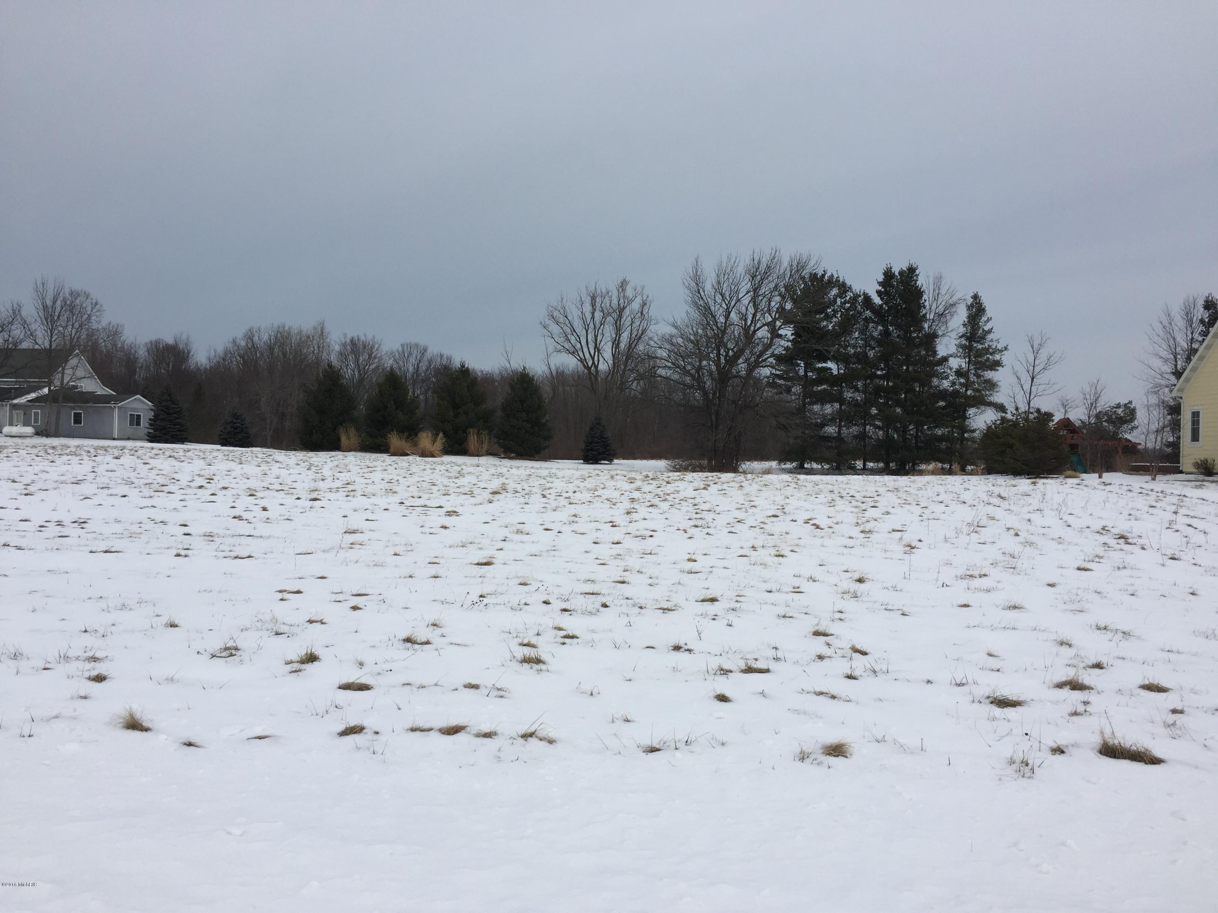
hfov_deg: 61.7
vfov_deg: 48.2
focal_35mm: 29
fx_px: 1020
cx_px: 609
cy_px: 456
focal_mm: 4.15
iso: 32
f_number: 2.2
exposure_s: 1/3968
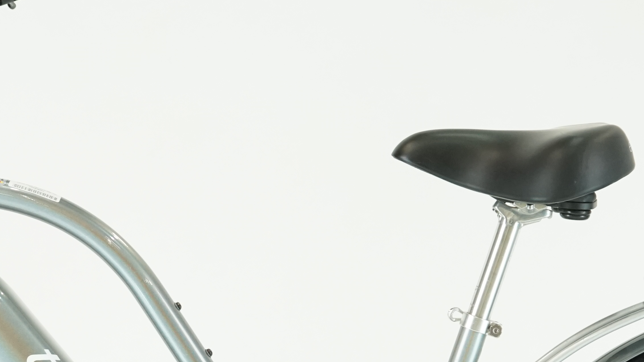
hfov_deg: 13.8
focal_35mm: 156
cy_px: 424
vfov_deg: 7.7
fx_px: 2664
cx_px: 275
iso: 1600
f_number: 5.6
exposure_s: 1/200
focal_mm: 56
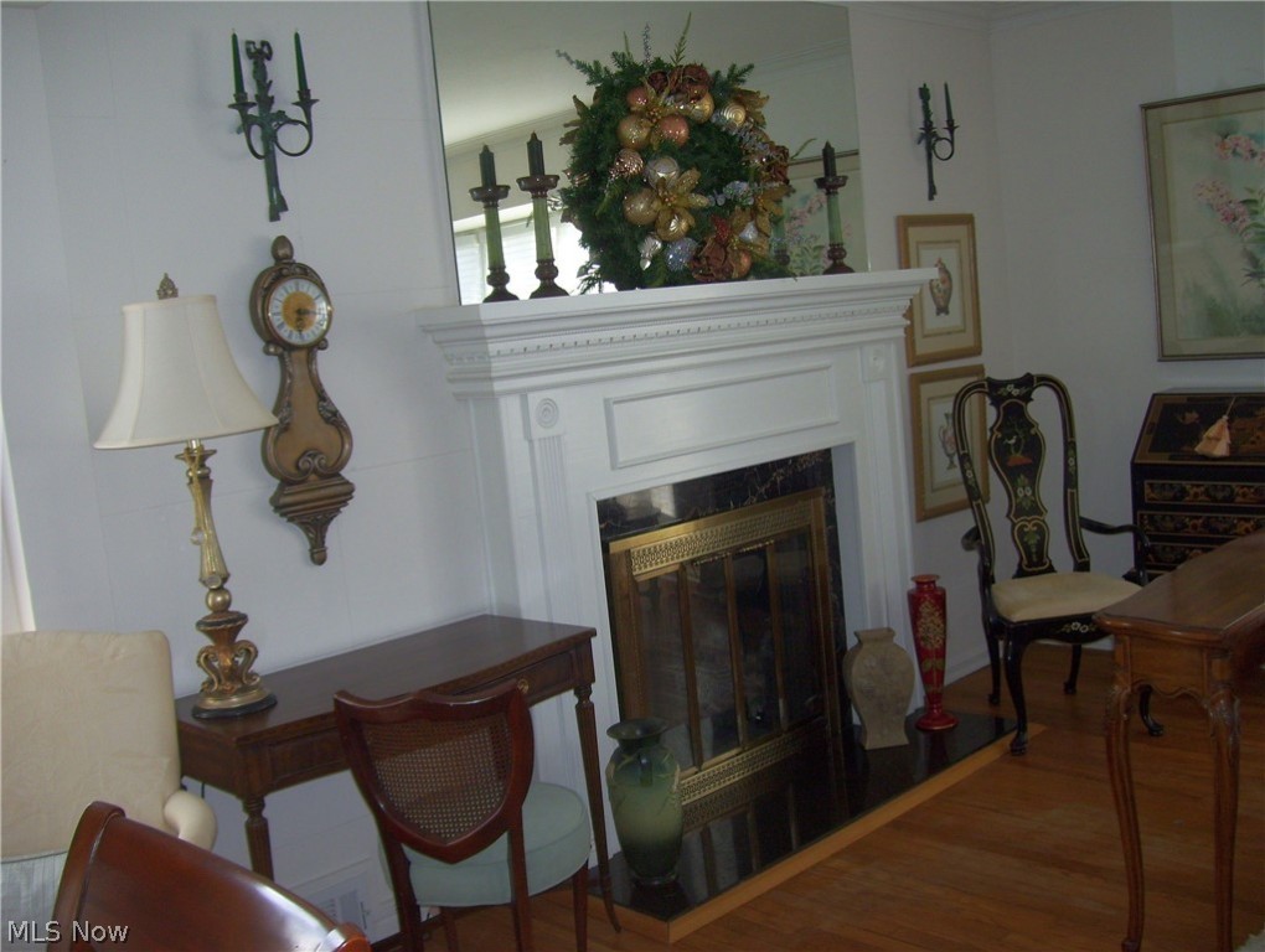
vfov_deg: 39.7
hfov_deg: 51.3
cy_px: 476
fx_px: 1317
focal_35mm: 36
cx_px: 632
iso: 80
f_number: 2.7
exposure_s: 1/60
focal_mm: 6
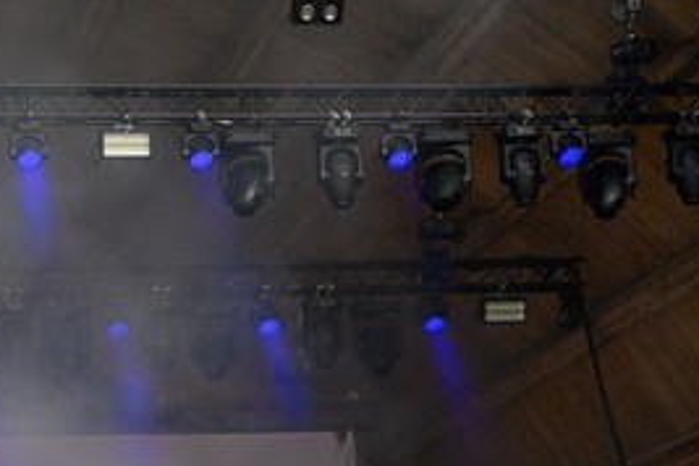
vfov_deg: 10.0
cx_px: -144
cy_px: 579
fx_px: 2621
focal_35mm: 135
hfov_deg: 14.7
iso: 400
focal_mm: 50
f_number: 2.8
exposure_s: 1/400
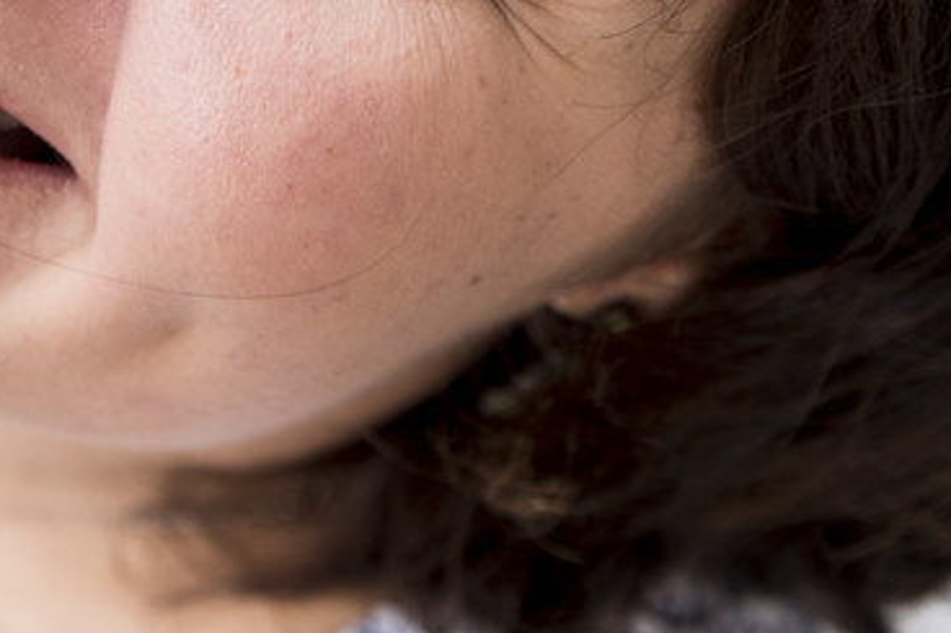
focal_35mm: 150
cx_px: 419
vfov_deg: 9.0
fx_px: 3961
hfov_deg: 13.7
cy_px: -124
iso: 100
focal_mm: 46
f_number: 5.6
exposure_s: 1/80
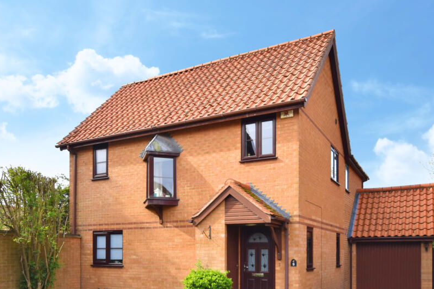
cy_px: 177
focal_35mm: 31
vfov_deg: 42.1
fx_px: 374
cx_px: 230
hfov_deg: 60.2
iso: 200
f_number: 8
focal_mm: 16
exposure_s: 1/250
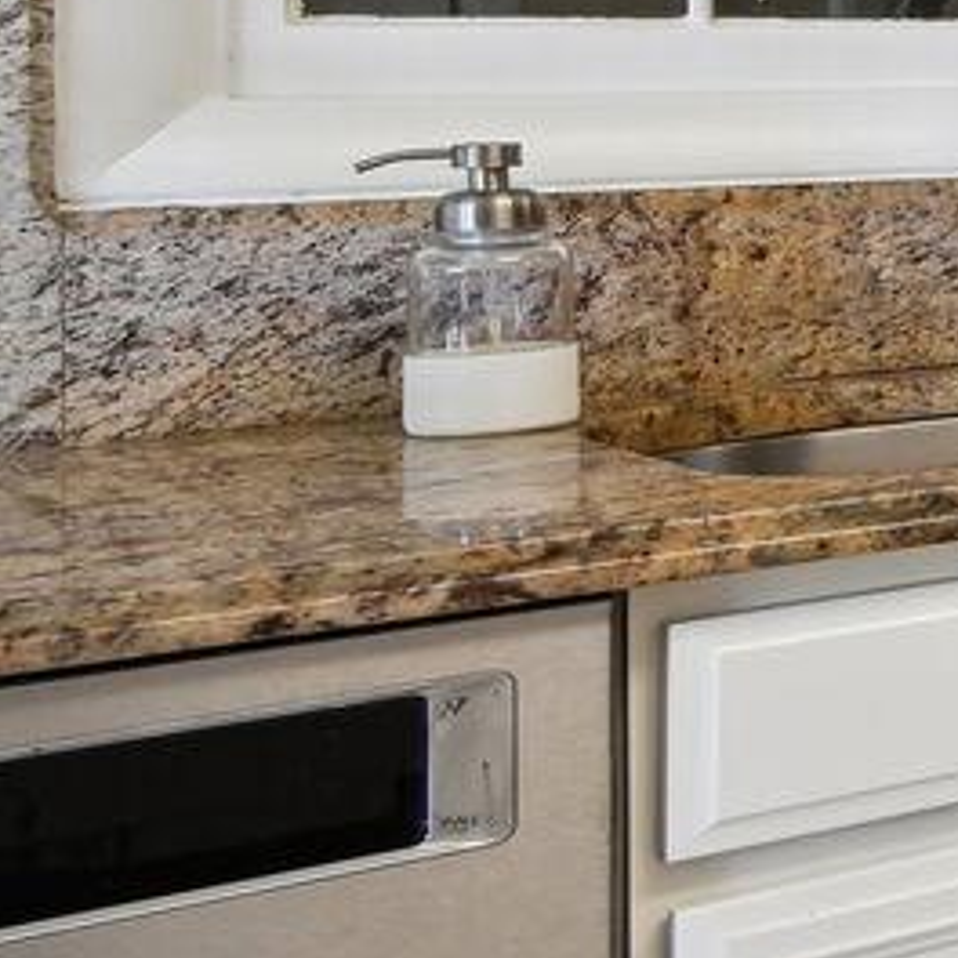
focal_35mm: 78
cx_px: 3074
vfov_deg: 21.6
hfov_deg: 10.6
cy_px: 62
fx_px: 2442
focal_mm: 14
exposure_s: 1/6
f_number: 9
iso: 200
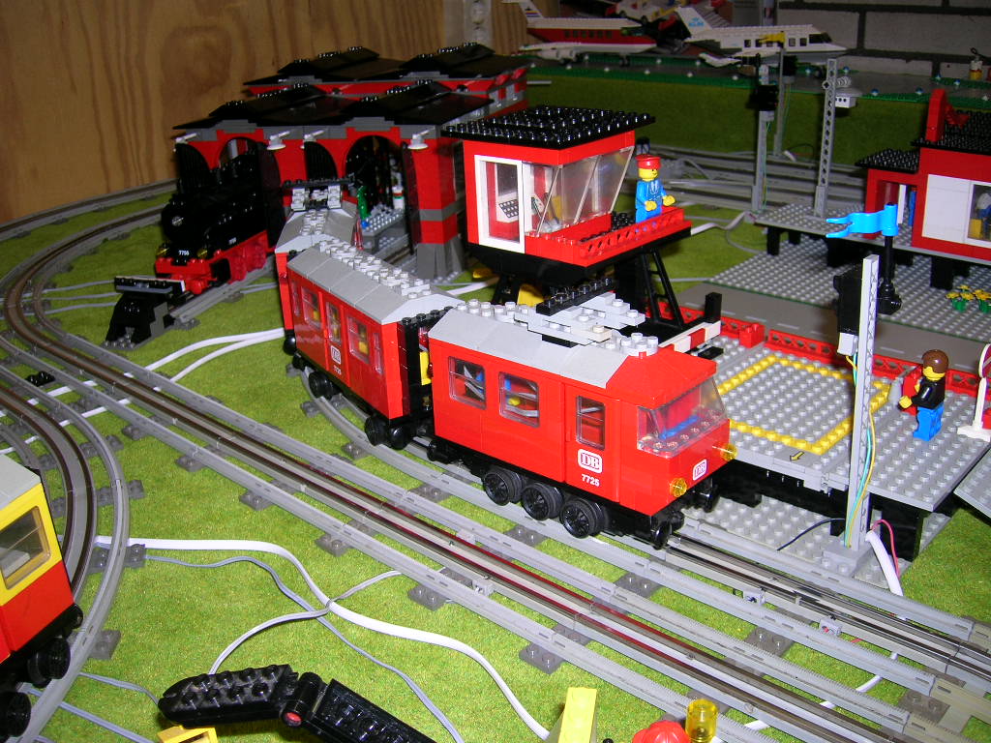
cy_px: 372
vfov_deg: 41.8
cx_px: 496
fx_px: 973
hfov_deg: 54.0
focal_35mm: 34
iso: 50
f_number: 2.9
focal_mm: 5.7
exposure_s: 1/60.1
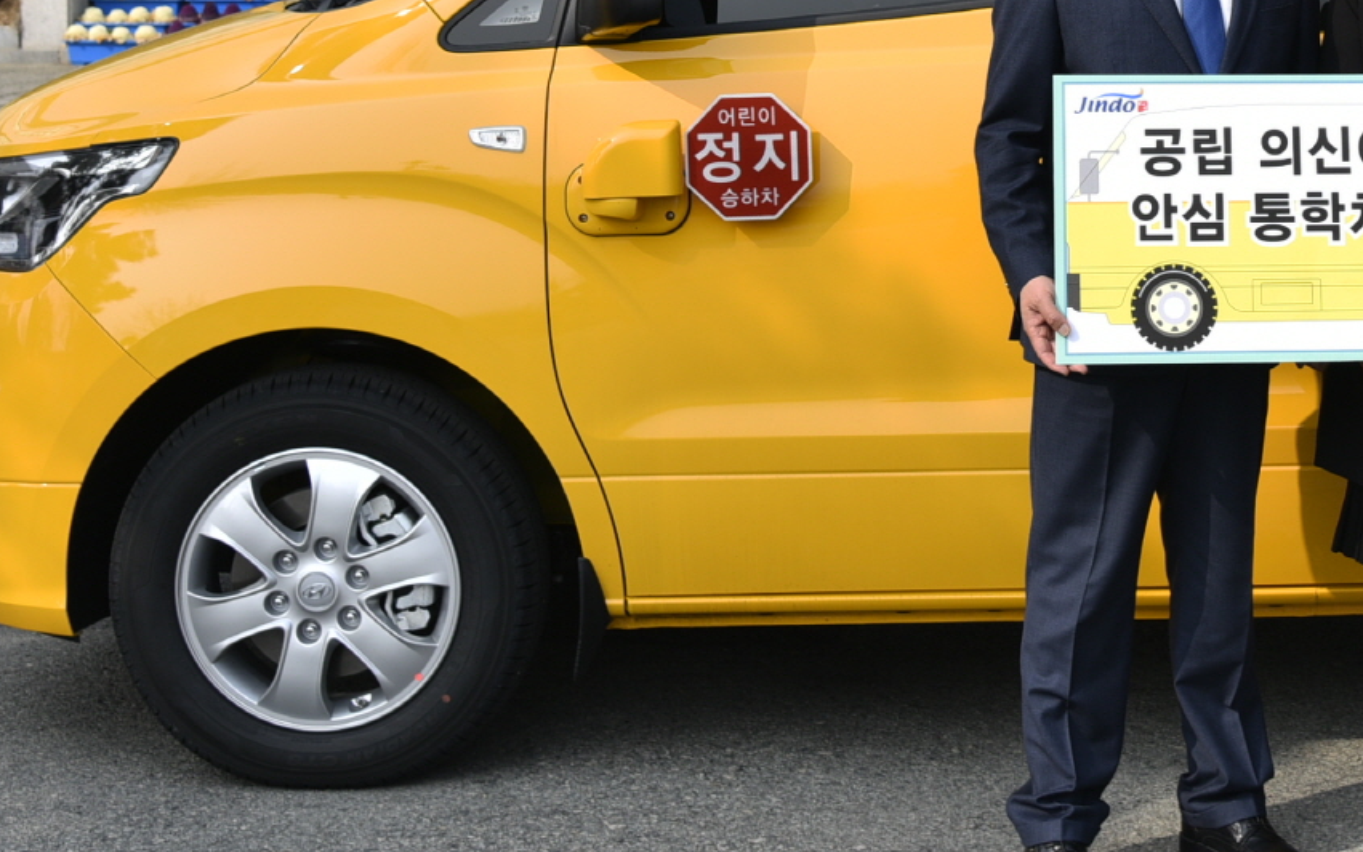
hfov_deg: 22.9
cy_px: -126
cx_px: 1260
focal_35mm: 88
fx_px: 3269
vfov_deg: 14.4
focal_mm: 35
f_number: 5.6
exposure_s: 1/125
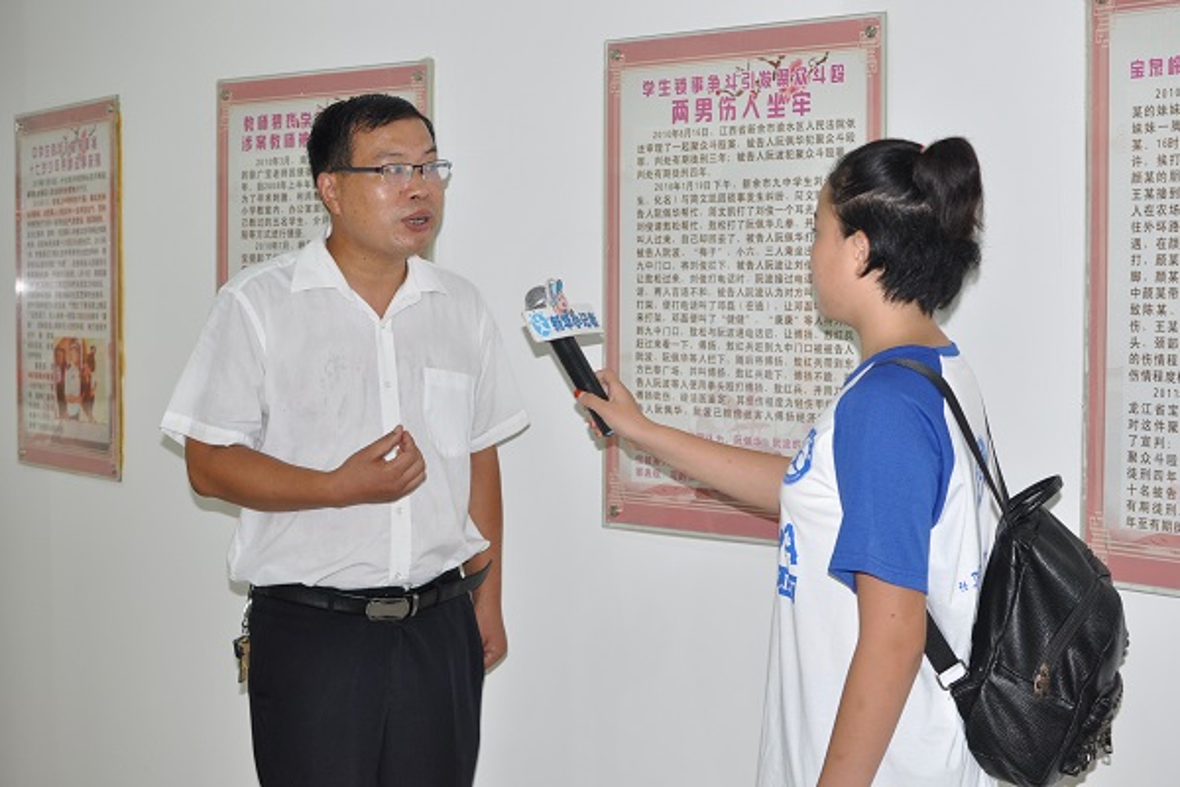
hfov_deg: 37.9
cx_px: 590
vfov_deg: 25.8
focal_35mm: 52
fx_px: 1721
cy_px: 394
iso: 500
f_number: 3.5
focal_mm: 35
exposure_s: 1/60
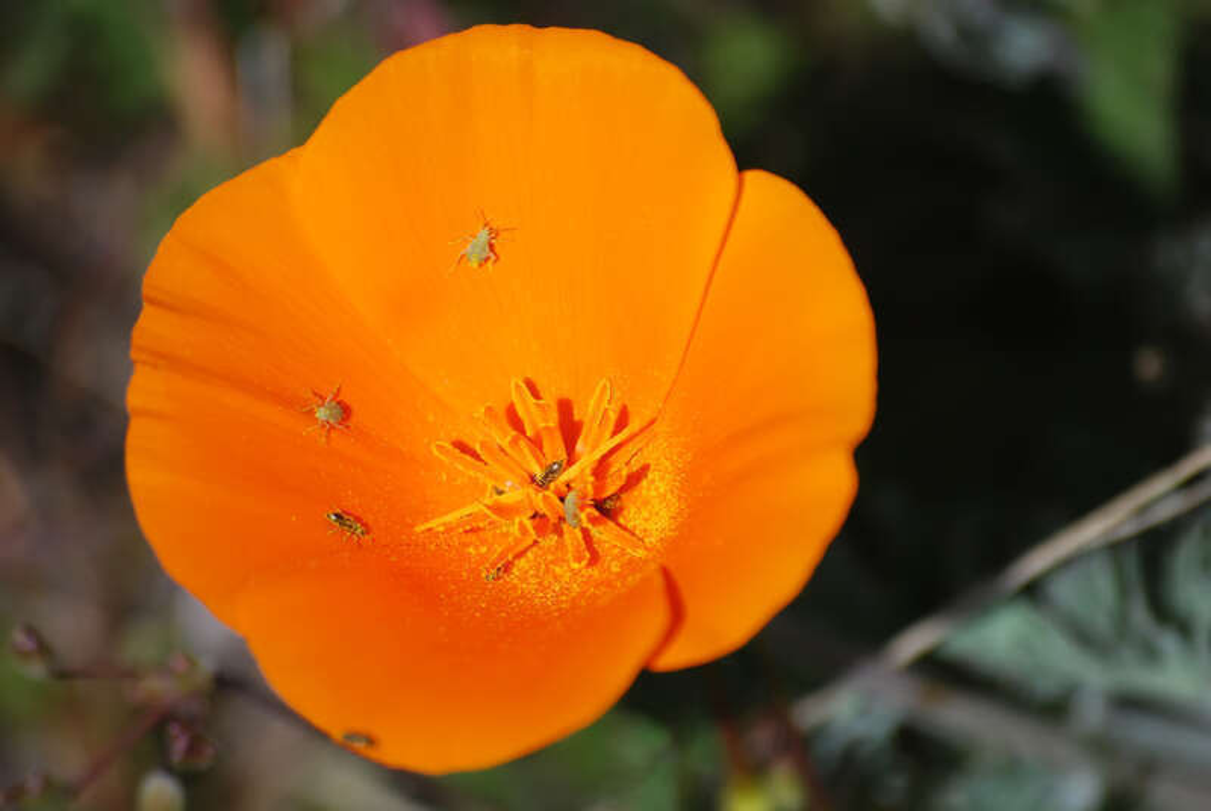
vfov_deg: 3.1
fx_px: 15160
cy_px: 406
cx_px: 606
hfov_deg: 4.6
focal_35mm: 450
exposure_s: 1/2000
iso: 400
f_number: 5.6
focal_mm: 300
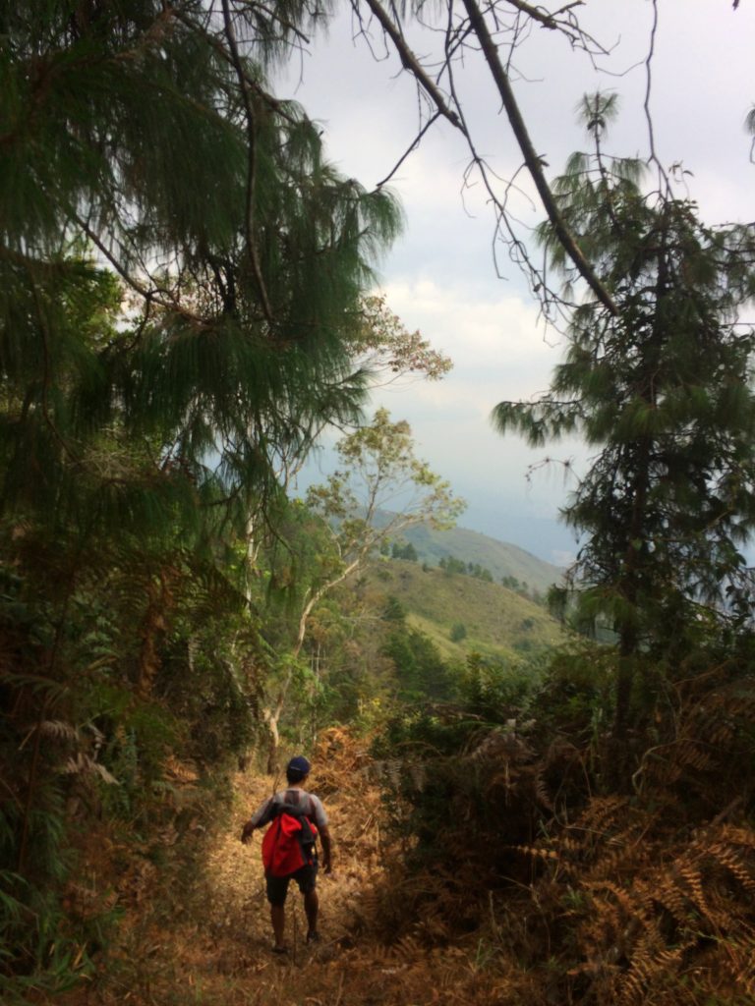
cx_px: 378
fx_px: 843
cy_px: 503
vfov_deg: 61.7
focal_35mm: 29
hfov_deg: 48.2
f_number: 2.2
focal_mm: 4.15
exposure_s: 1/805
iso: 32
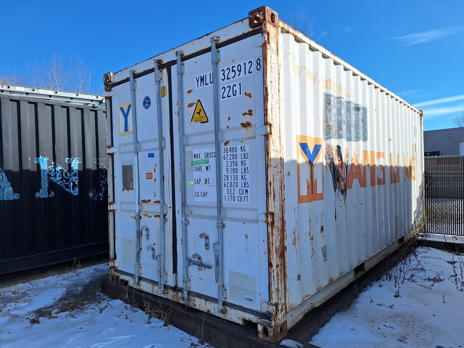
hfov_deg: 73.9
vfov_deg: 58.9
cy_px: 174
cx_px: 232
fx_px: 308
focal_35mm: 23
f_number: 1.8
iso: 40
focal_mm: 5.54
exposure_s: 1/3663
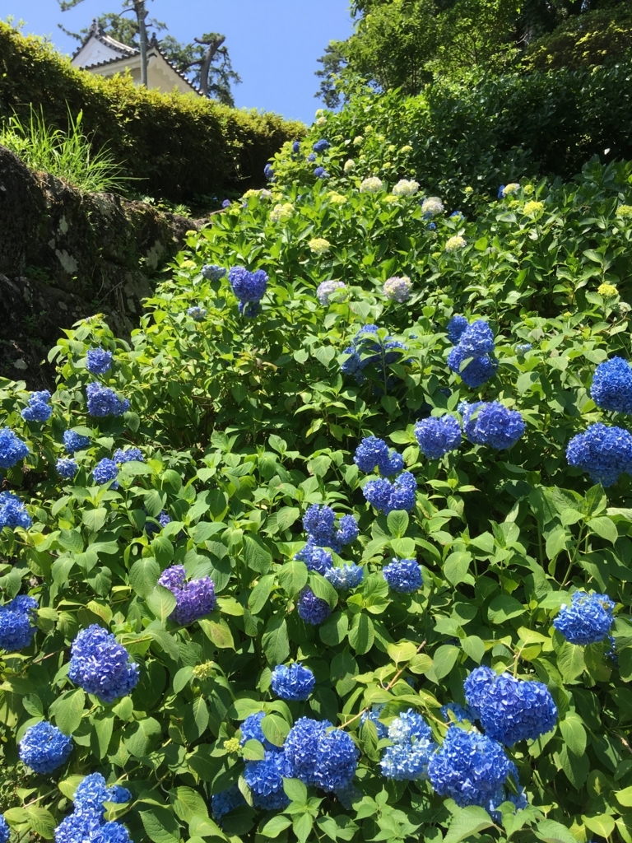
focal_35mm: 29
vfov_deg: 61.7
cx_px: 316
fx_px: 706
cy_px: 422
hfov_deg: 48.2
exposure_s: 1/777
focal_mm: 4.15
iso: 25
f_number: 2.2
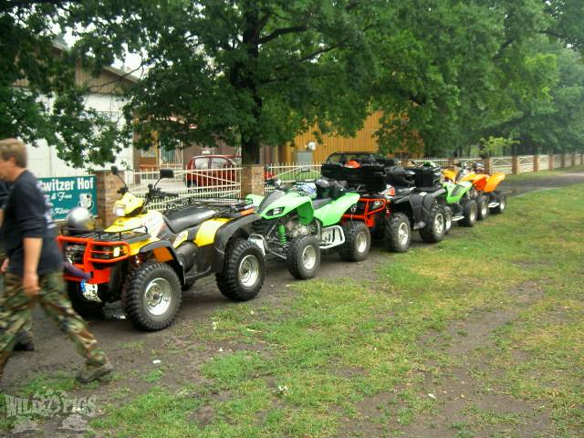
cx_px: 292
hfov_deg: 47.9
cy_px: 219
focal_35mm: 39
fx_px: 658
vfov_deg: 36.8
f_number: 2.8
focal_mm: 8
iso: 100
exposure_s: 1/60
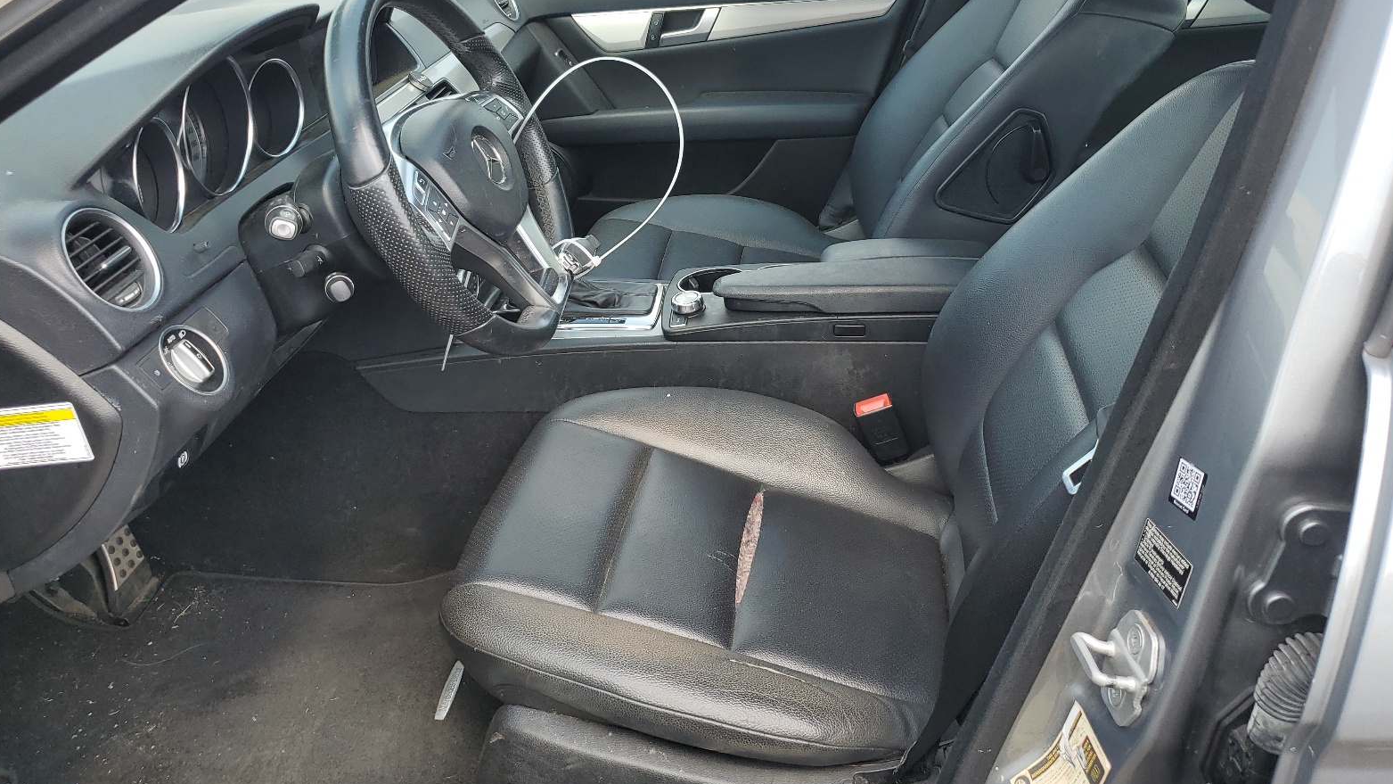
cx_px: 707
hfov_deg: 66.1
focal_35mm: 29
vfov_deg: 39.7
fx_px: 1071
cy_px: 261
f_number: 1.5
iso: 50
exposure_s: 1/385
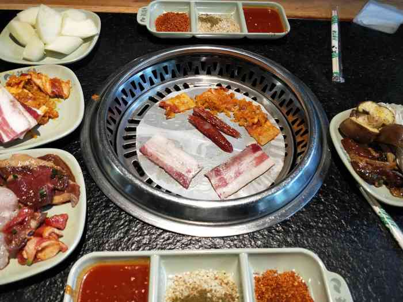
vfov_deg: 54.9
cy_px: 151
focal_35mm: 25
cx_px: 202
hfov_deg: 69.4
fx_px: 291
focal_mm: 4.27
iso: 157
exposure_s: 1/50
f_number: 1.7
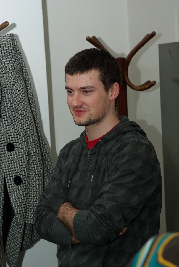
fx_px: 837
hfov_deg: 12.2
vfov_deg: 18.2
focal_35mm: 112
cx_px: 90
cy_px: 134
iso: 250
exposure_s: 1/125
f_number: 5.6
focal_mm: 75
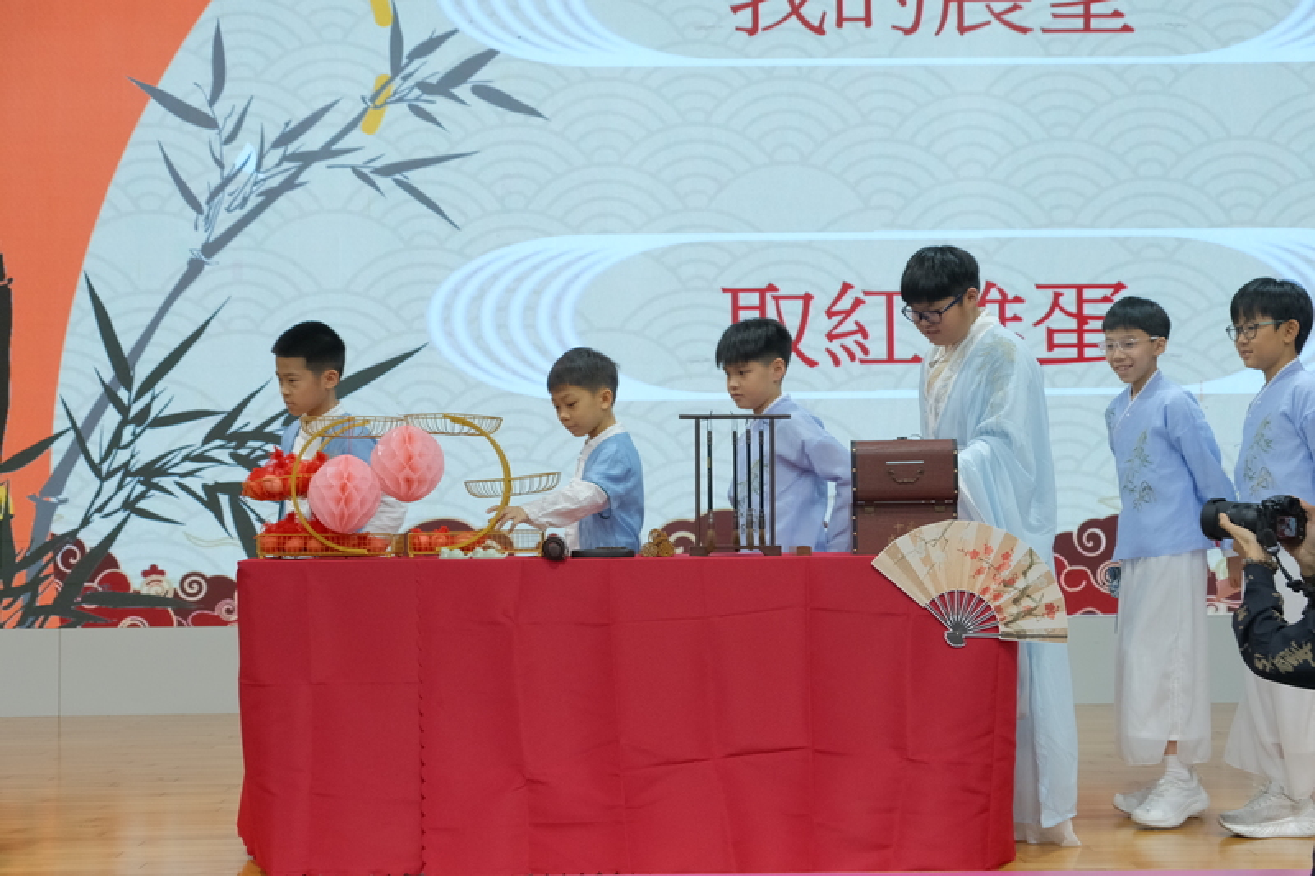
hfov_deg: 38.2
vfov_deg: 26.0
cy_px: 438
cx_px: 658
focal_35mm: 52
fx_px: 1899
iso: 1600
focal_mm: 34.5
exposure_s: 1/180
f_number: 5
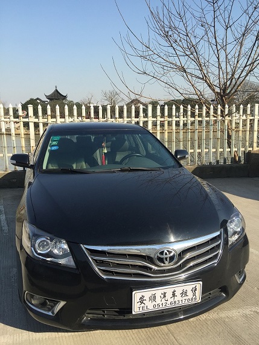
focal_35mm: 29
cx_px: 130
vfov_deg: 61.7
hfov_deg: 48.2
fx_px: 289
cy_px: 172
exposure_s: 1/1236
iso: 32
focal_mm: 4.15
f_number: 2.2
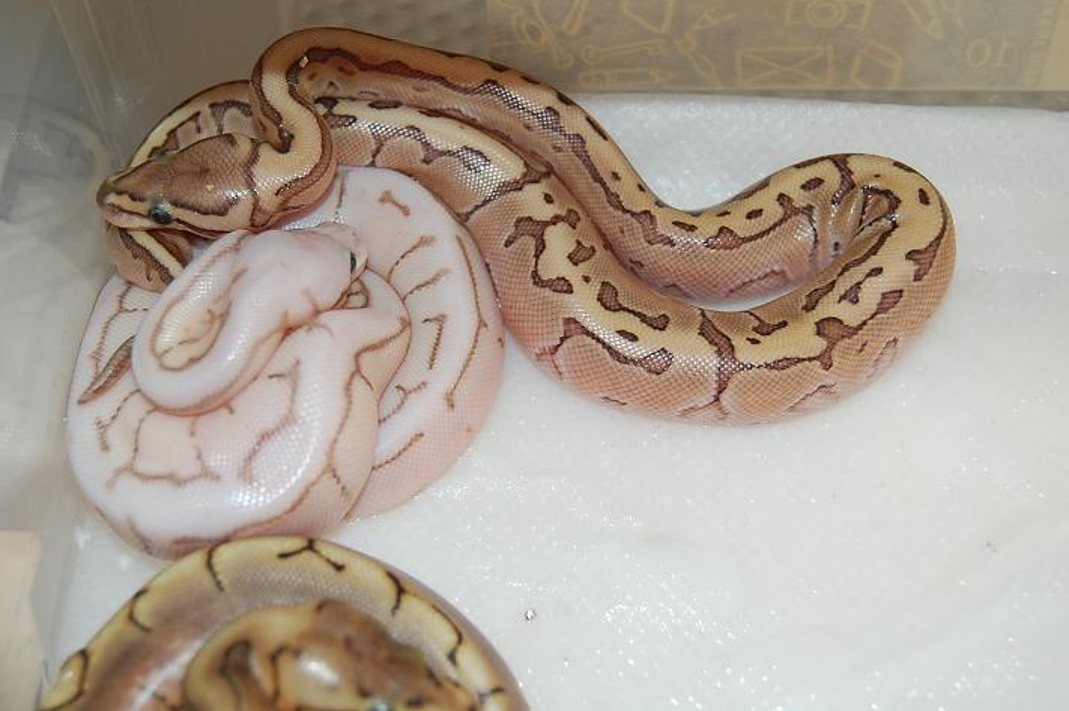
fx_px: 1648
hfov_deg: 35.9
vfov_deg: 24.4
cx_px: 528
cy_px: 337
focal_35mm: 56
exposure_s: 1/60
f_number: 4.8
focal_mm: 35
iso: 400
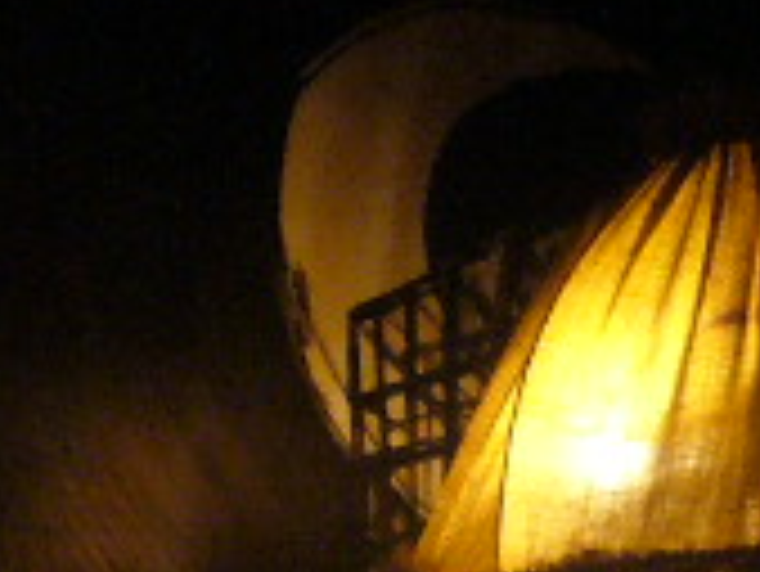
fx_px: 5668
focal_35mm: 258
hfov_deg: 7.5
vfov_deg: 5.7
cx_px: 1255
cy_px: 730
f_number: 3.5
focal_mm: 9.1
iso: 200
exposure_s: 1/8
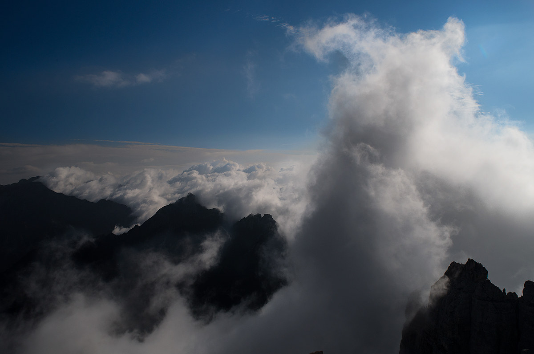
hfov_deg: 62.0
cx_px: 267
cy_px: 177
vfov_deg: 43.4
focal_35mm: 30
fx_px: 444
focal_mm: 20
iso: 200
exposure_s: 1/1250
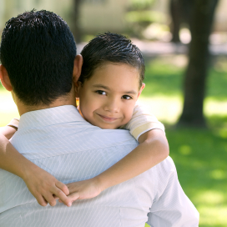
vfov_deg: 9.8
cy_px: 113
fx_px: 1328
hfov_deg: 9.8
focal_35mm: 179
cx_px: 91
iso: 100
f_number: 4
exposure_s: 1/80
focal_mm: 90
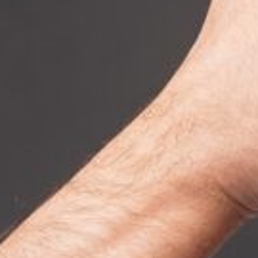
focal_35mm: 281
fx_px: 2369
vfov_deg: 6.2
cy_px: 164
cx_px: 514
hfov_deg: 6.1
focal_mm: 58
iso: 100
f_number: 4.5
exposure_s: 1/160
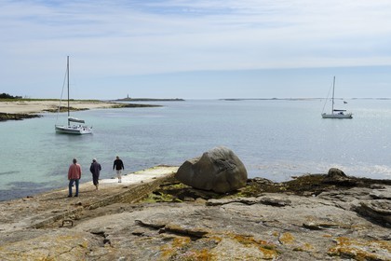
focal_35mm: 34
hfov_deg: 55.8
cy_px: 130
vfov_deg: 38.9
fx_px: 369
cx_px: 196
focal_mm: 34
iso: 400
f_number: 14
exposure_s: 1/640
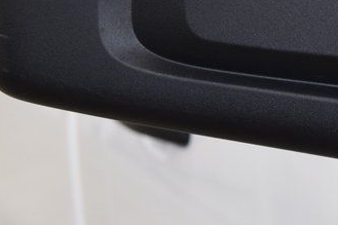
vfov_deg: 5.1
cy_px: -23
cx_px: 360
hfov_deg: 7.6
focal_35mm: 271
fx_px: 2543
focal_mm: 58
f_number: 7.1
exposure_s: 1/30
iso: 1100
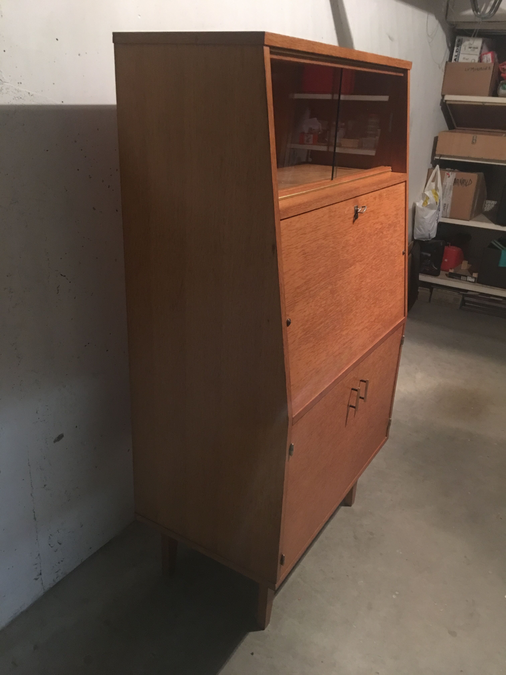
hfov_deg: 48.2
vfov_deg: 61.7
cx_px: 253
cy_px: 338
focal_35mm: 29
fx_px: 565
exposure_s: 1/4
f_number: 2.2
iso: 125
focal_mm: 4.15
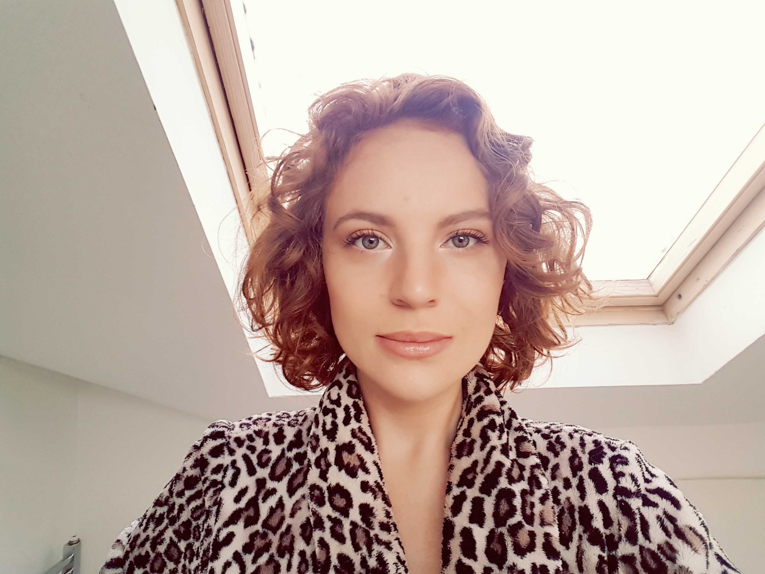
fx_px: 464
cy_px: 287
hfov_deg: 79.0
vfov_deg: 63.4
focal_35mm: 21
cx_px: 382
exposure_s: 1/33
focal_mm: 2.1
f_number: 1.7
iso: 64
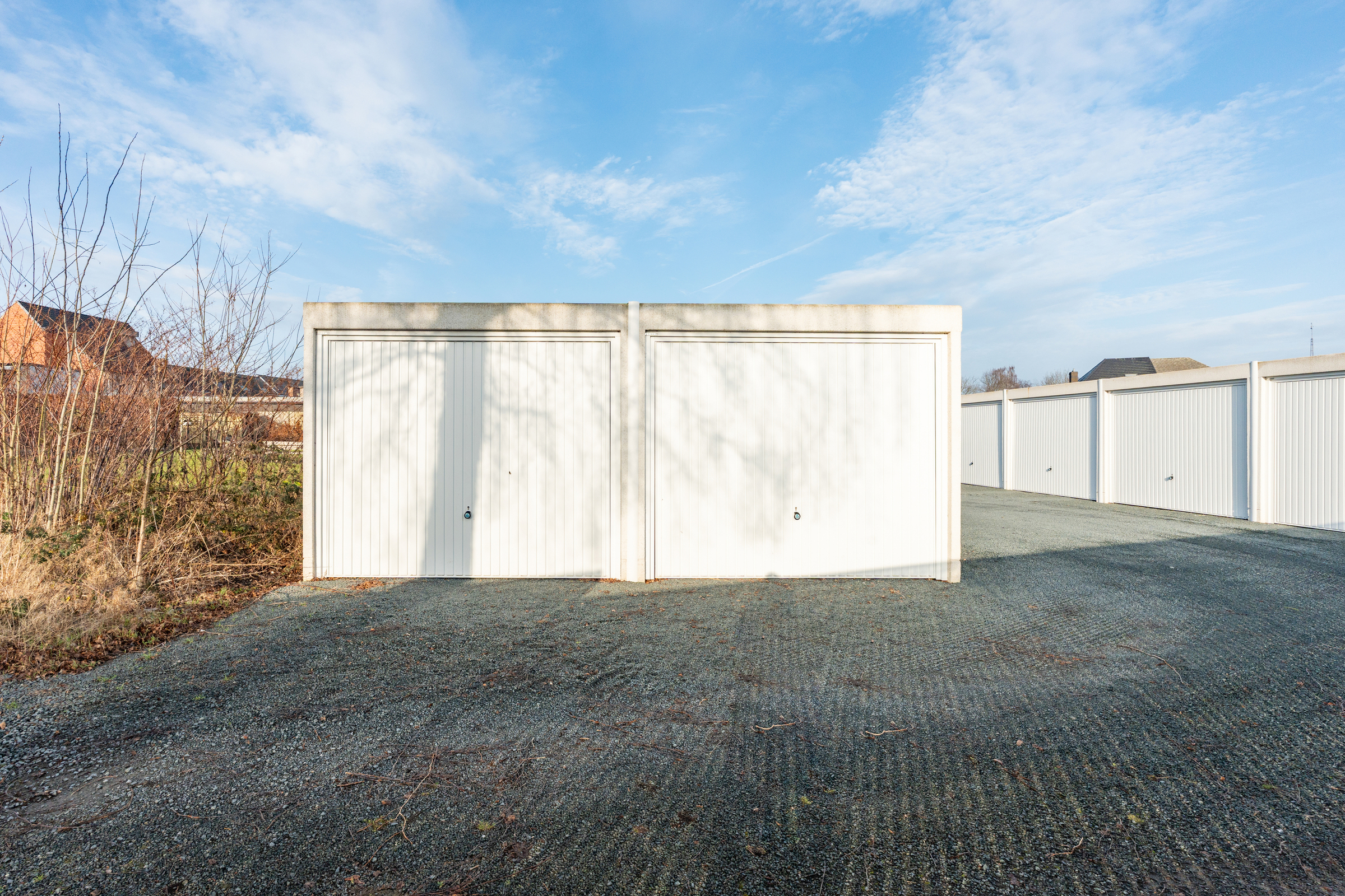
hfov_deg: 96.7
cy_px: 448
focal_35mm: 16
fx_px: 598
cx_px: 672
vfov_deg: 73.7
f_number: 11
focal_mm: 16
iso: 250
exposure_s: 1/320
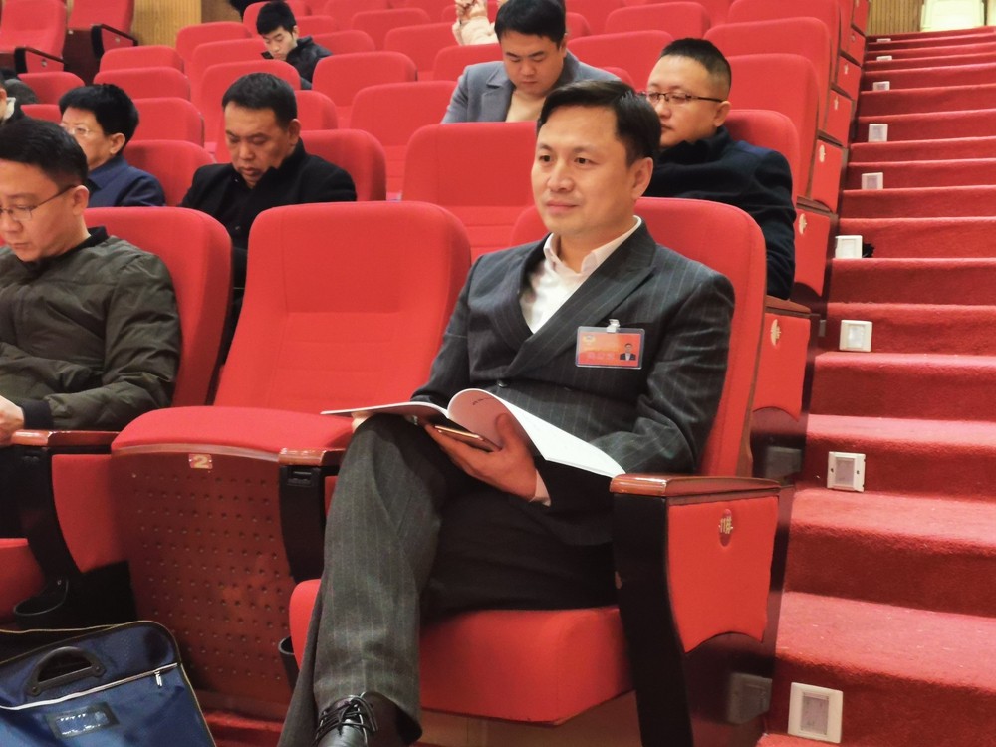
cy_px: 374
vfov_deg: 27.0
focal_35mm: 54
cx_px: 498
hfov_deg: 35.5
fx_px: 1554
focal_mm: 3.95
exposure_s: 1/20
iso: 500
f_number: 2.4
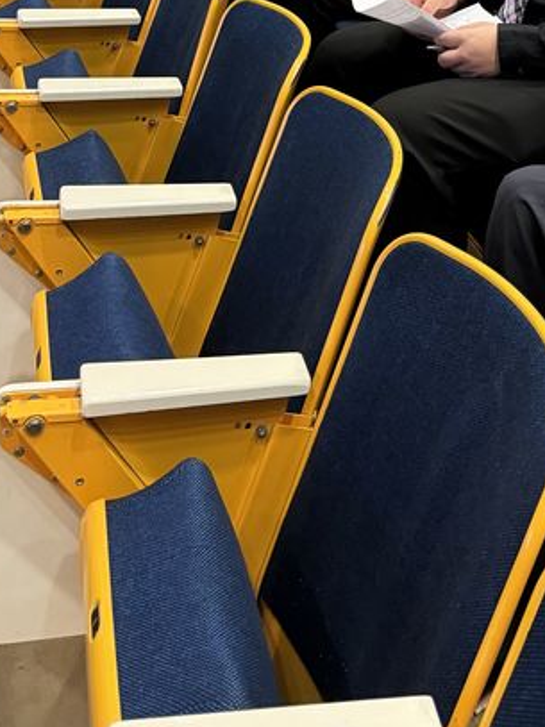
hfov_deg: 24.4
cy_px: -136
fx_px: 1239
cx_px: 443
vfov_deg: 28.6
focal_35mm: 59
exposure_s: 1/40
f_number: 1.78
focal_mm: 6.76
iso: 640
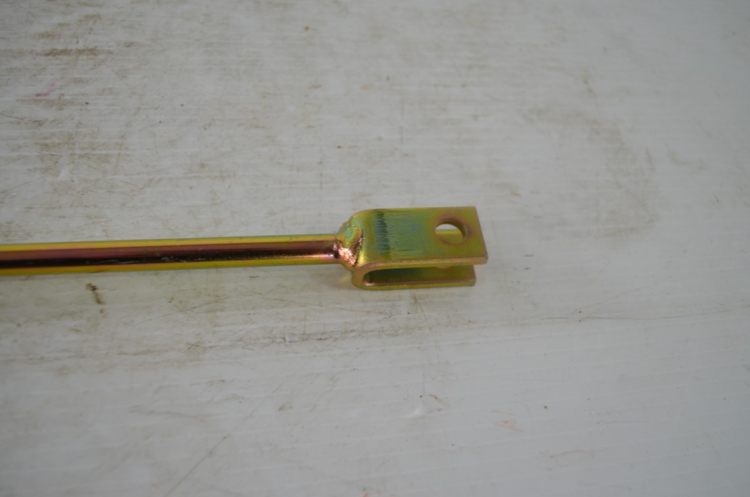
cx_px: 375
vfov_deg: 39.8
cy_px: 248
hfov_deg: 57.3
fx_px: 686
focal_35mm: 33
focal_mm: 22
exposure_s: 1/80
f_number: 4.5
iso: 400
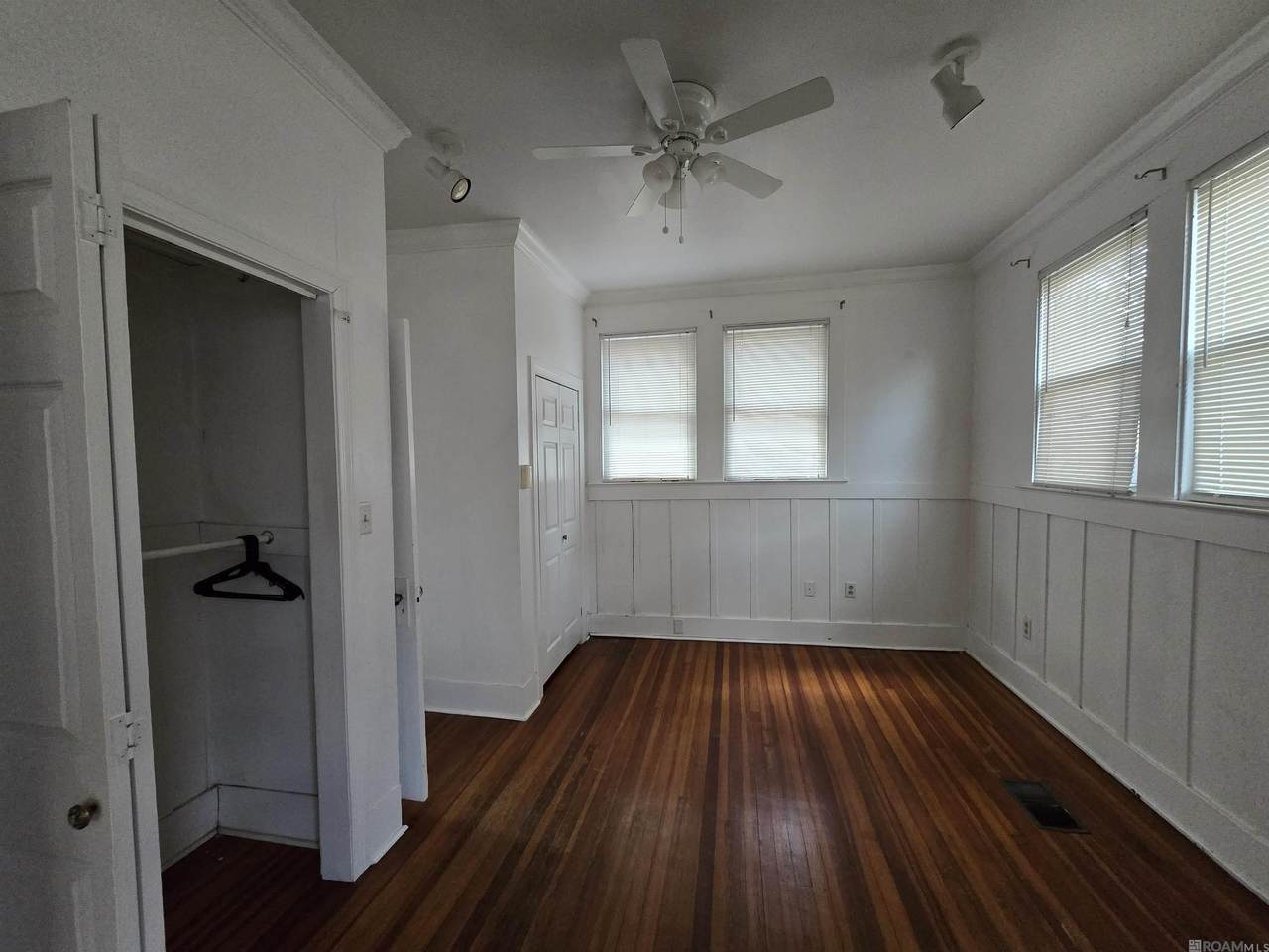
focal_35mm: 13
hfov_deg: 106.2
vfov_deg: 89.9
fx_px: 477
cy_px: 476
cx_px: 634
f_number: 2.2
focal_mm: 2.2
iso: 640
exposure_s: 1/60
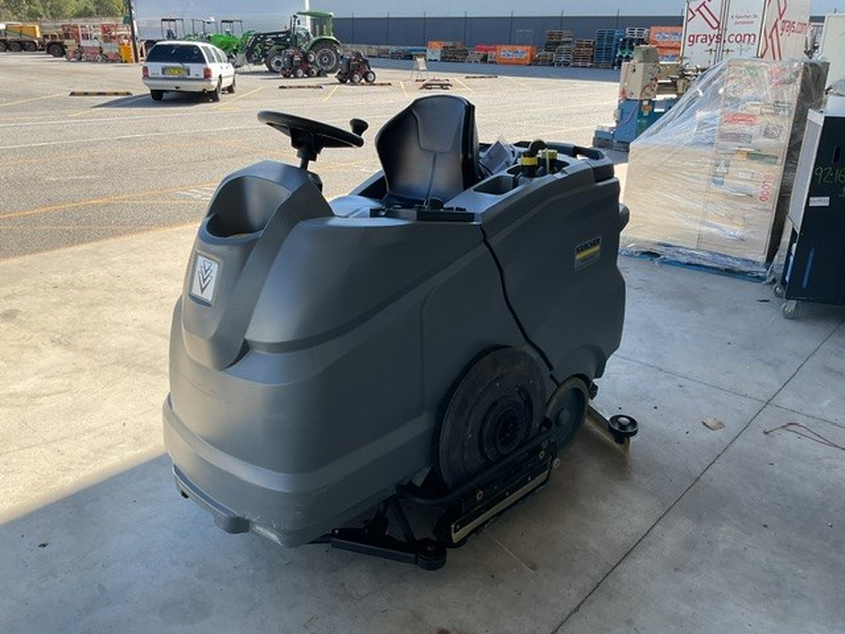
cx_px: 422
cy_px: 317
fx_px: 708
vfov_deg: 48.2
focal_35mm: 29
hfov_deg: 61.7
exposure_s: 1/442
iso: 16
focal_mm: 3
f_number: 1.8
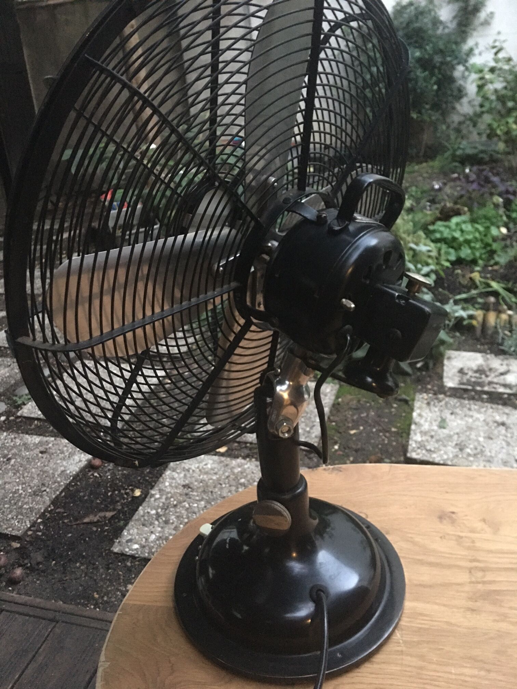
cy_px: 344
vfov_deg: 61.7
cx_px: 258
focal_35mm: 29
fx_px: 577
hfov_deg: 48.2
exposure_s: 1/4
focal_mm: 4.15
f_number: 2.2
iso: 250
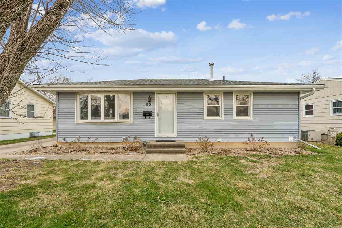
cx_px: 171
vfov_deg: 73.7
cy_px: 114
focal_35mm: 16
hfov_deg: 96.7
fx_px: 152
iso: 400
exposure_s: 1/160
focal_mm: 16
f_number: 8
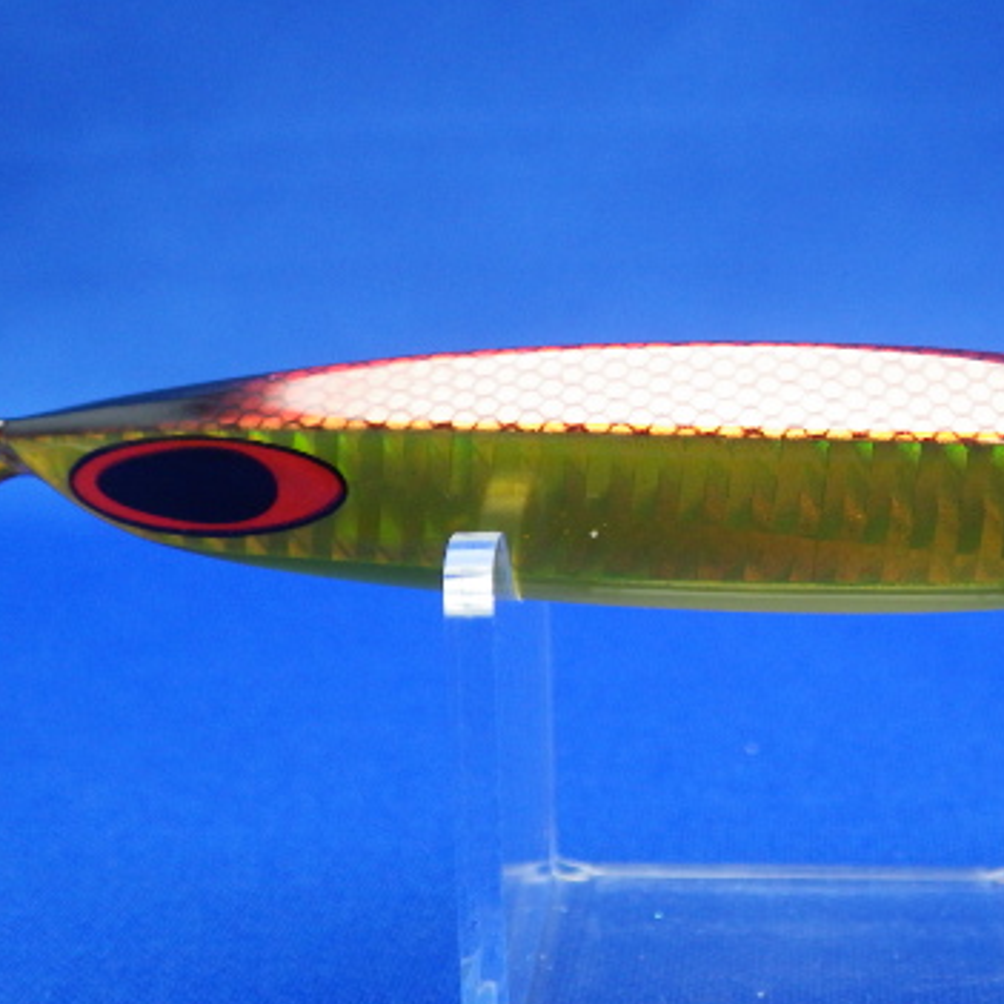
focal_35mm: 50
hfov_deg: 33.3
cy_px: 498
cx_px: 758
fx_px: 1641
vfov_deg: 34.0
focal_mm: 5.5
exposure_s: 1/45
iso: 320
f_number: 2.3
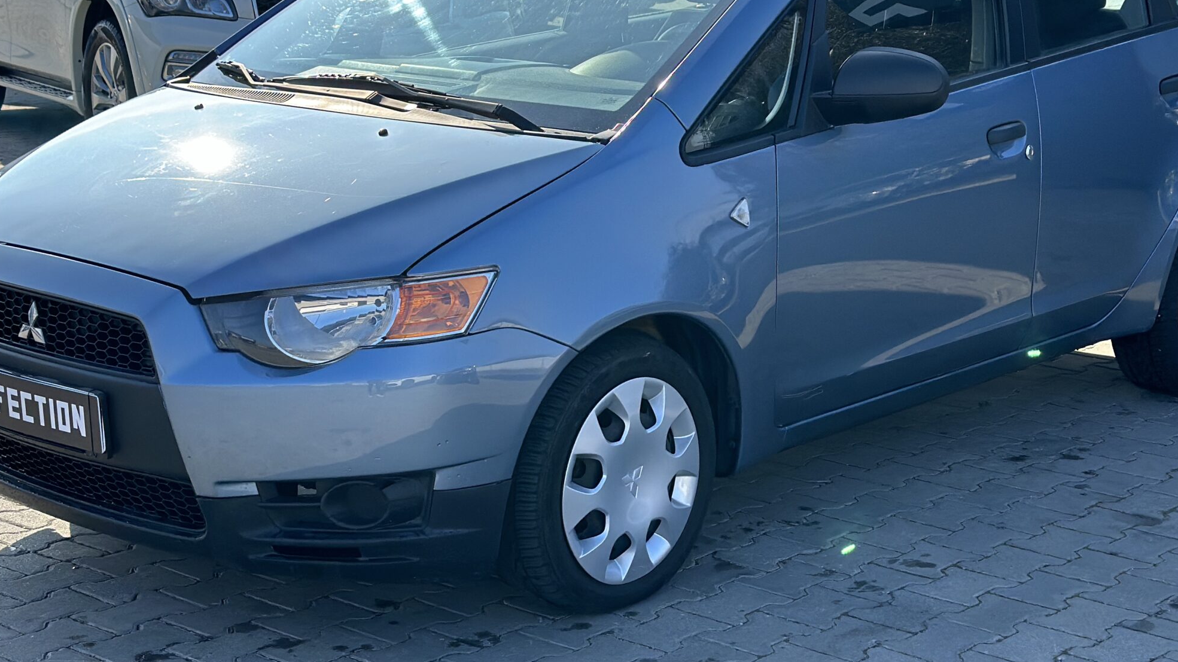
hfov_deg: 31.0
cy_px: 234
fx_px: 2124
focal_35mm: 68
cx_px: 614
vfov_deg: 17.7
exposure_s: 1/3155
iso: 100
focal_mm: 6.86
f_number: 1.78
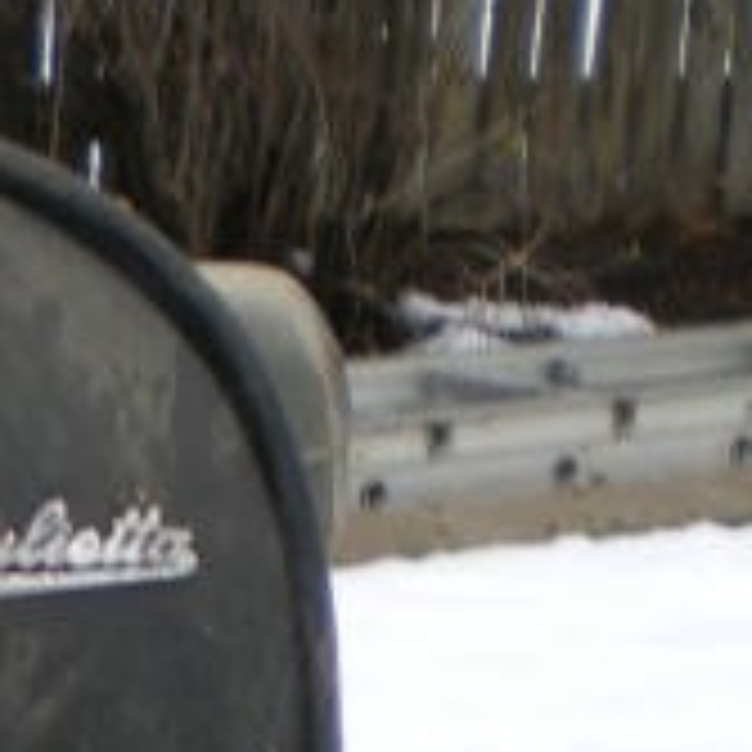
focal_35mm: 161
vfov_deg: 10.5
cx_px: -311
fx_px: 3957
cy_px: 1130
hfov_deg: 10.5
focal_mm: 6.3
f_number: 3.1
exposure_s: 1/50
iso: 64
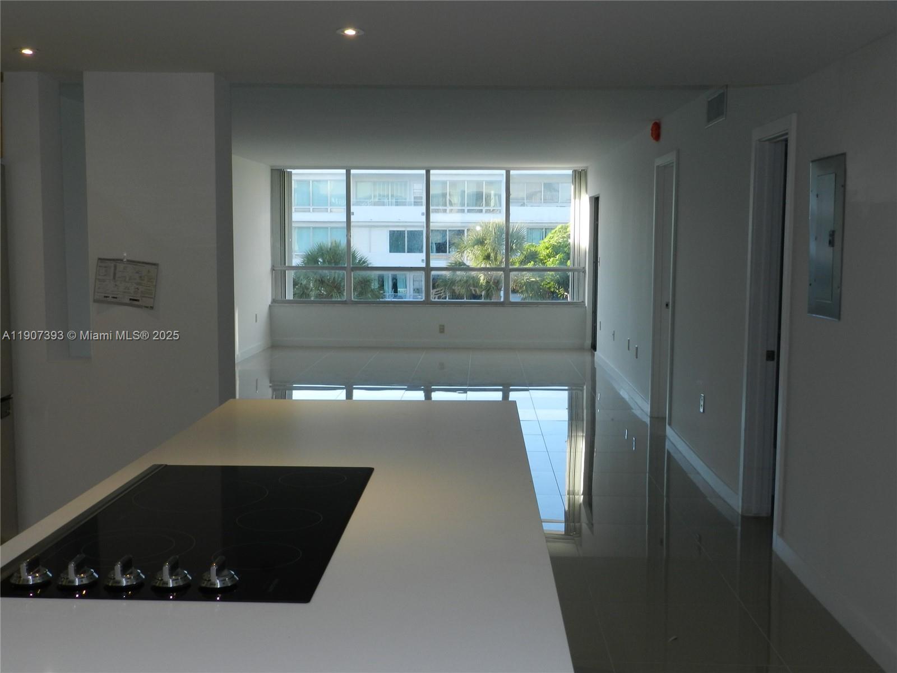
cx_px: 448
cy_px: 336
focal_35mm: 38
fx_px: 985
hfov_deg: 49.0
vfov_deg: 37.7
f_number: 4
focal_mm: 6.7
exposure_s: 1/160
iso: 160
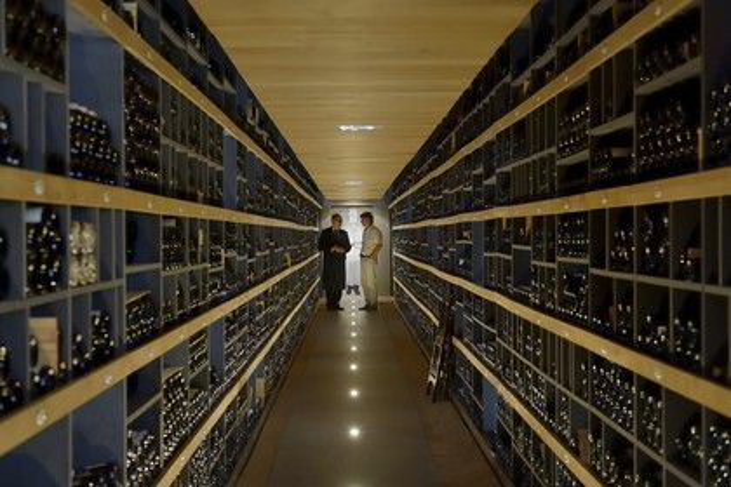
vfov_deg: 28.1
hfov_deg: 41.1
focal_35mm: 48
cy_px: 244
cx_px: 366
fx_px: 975
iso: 1600
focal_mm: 48
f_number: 4.5
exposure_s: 1/3.33
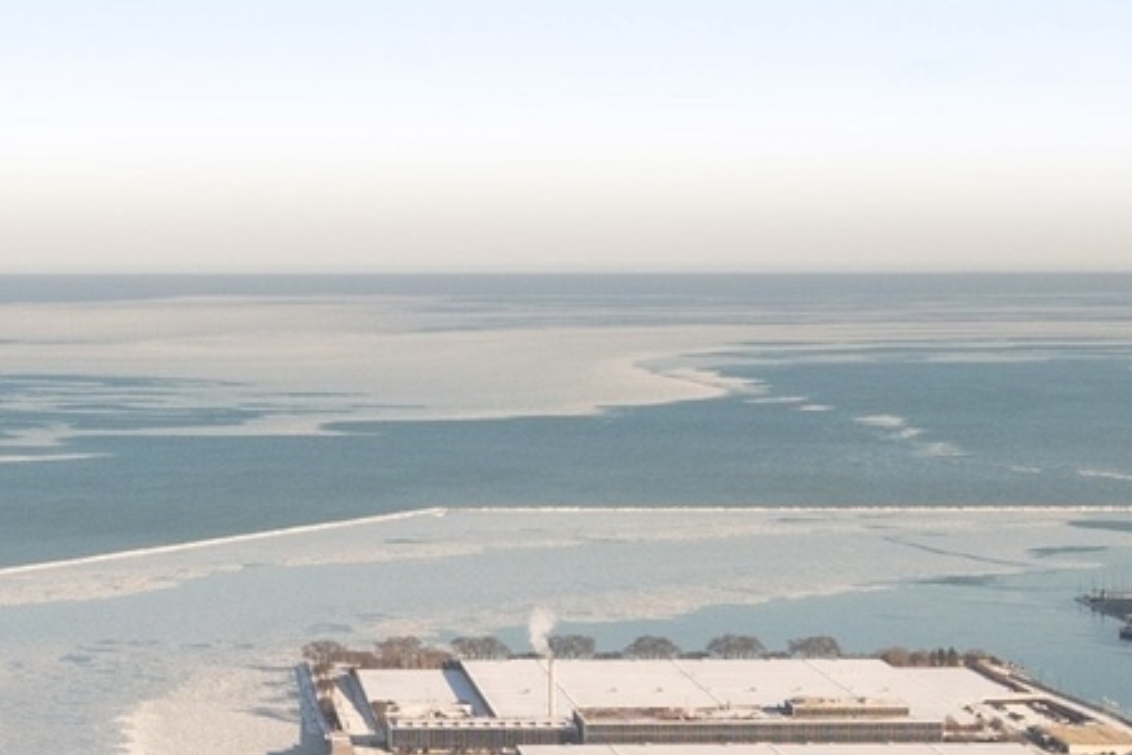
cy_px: 375
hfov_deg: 18.7
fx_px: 3396
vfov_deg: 12.7
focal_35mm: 108
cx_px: 196
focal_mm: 20
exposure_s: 1/800
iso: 400
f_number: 8
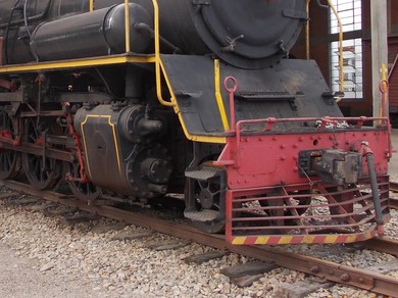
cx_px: 113
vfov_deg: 26.3
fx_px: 632
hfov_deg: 34.4
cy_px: 84
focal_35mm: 55
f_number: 2.7
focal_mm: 4
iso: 80
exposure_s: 1/250
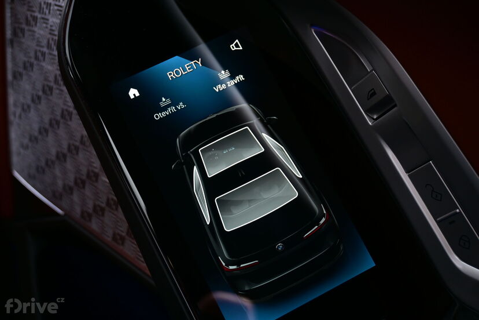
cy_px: 160
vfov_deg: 25.1
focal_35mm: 54
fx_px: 718
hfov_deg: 36.9
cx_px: 240
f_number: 5.3
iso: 450
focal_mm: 36
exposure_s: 1/60
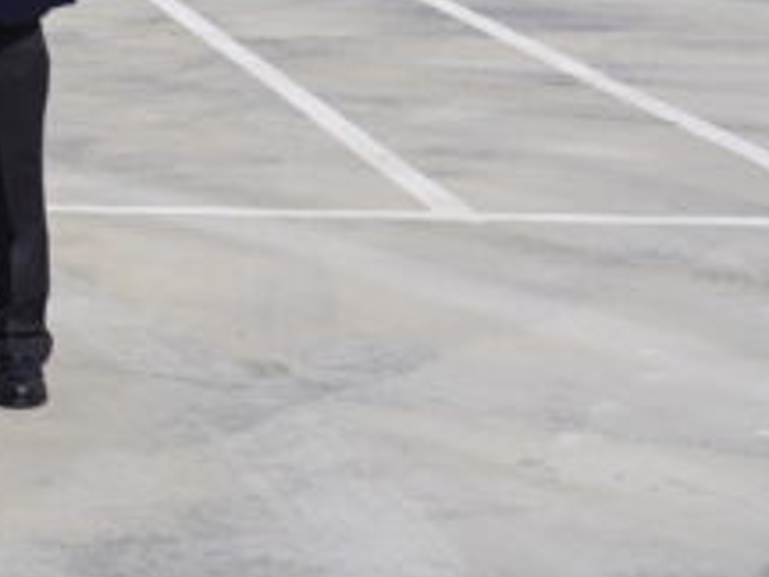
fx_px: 3243
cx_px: -965
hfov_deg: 11.6
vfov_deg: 9.8
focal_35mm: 146
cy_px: -372
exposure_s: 1/1250
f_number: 5
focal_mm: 32
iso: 100
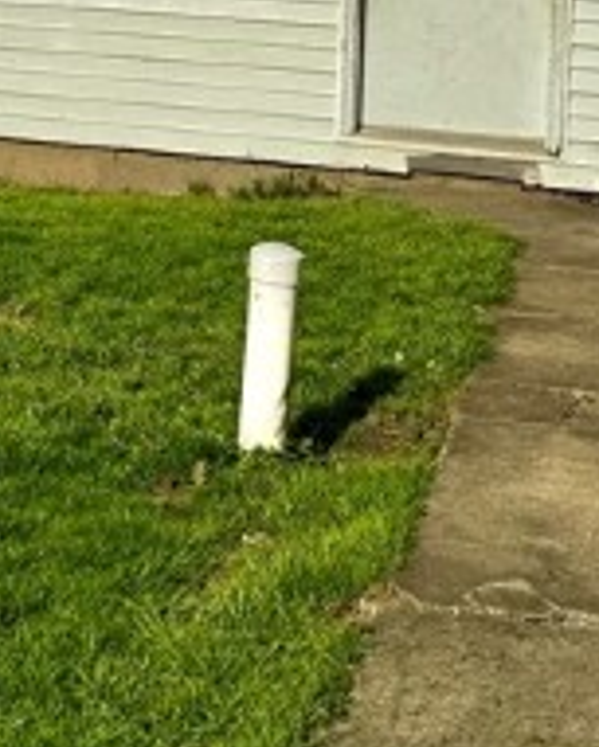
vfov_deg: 19.0
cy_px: -199
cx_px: 78
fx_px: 2081
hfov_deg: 16.2
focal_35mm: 94
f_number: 1.78
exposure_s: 1/14286
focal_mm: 6.76
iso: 80
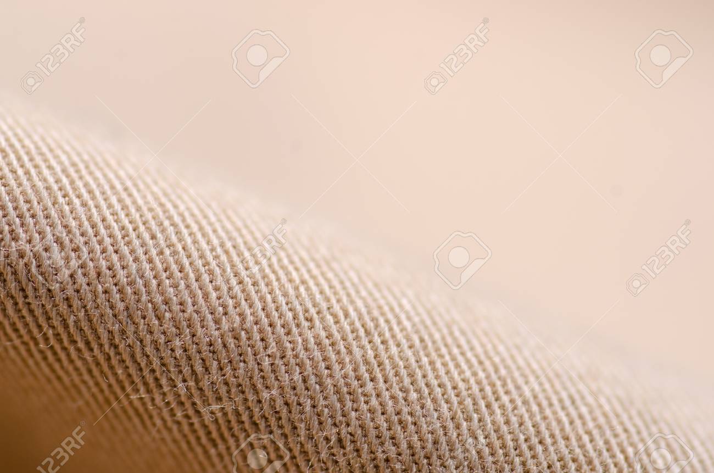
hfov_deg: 13.7
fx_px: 2969
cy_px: 236
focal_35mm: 150
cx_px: 357
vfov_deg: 9.1
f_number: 8
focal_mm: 100
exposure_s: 1/200
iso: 100
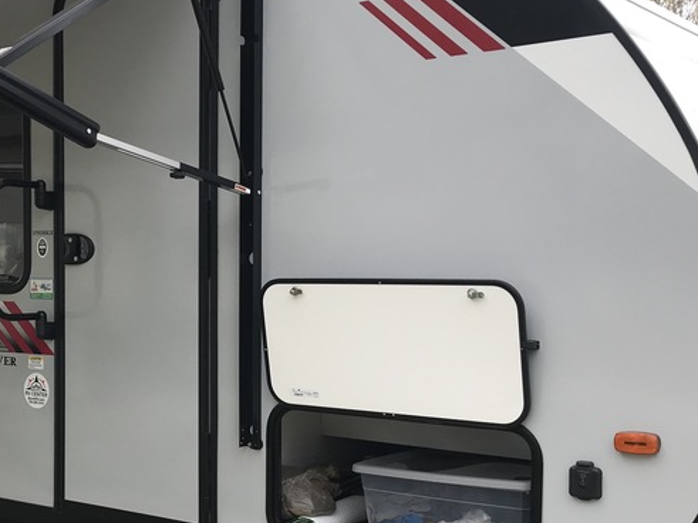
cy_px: 333
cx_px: 171
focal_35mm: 57
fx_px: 1149
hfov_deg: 33.1
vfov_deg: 25.6
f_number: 1.8
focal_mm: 3.99
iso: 20
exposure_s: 1/189
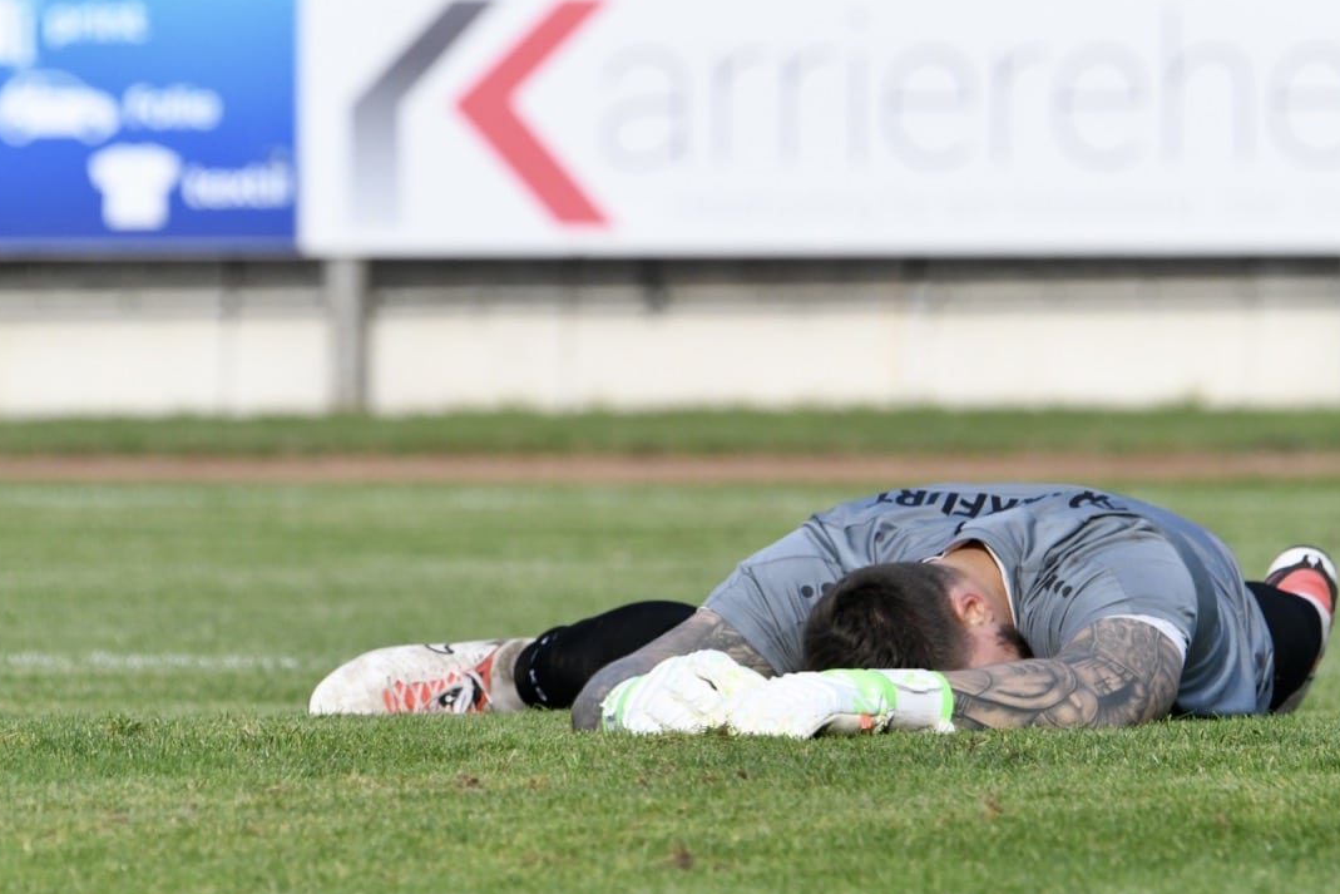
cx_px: 683
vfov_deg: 3.4
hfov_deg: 5.1
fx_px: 15150
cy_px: 501
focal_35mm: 407
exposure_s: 1/1600
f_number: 7.1
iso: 2000
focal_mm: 340
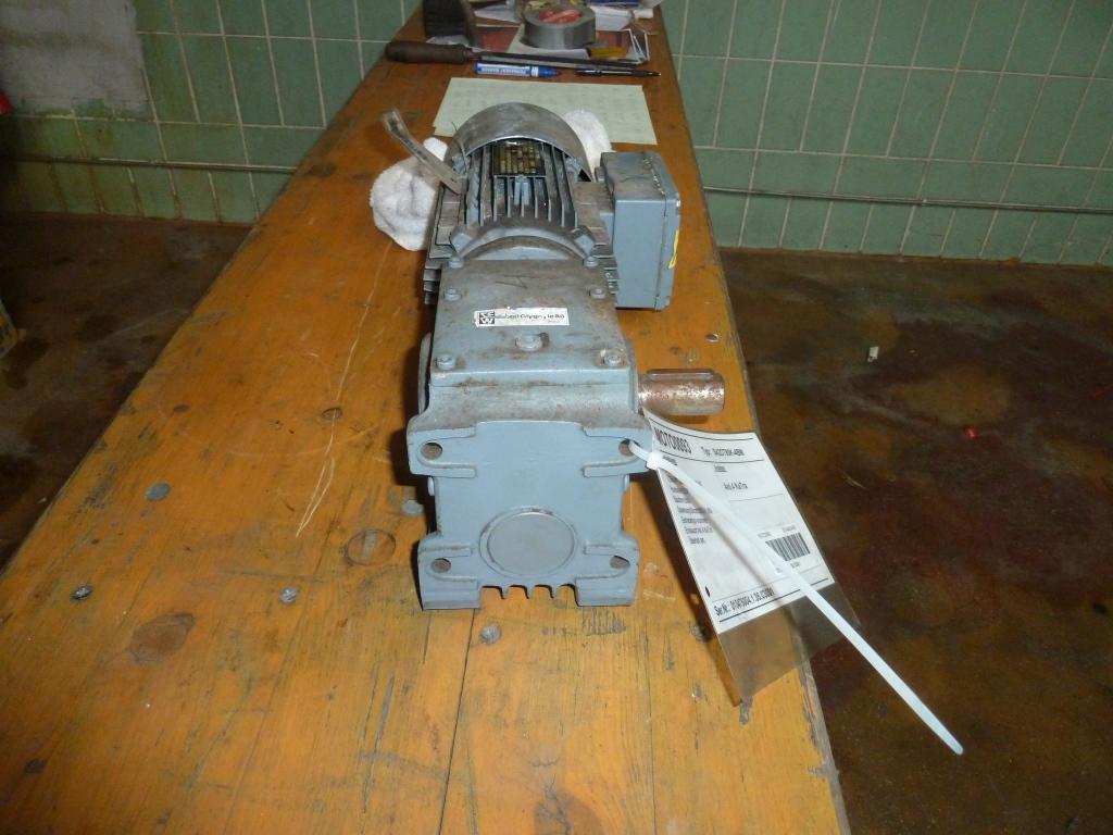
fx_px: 804
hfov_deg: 69.4
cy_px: 418
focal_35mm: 25
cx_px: 556
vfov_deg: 54.9
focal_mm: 4.1
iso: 320
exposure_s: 1/30
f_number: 3.3
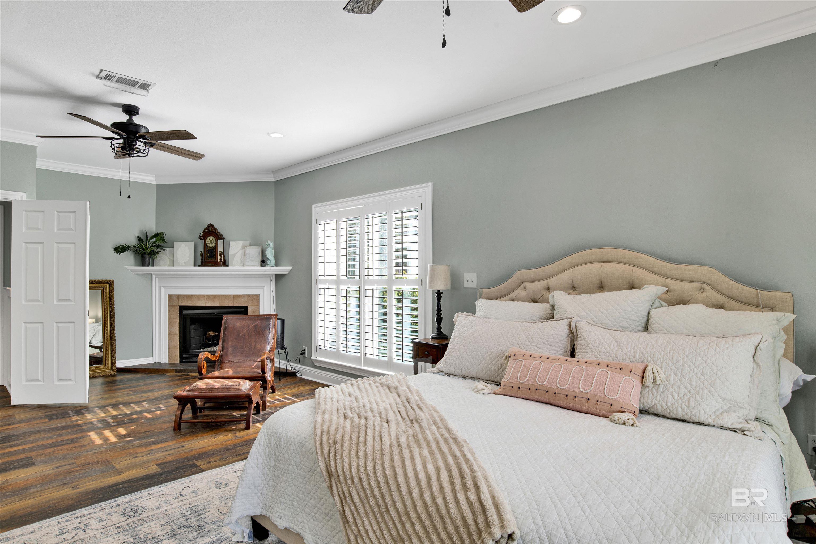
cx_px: 408
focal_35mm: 19
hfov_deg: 86.9
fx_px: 431
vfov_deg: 64.6
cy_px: 272
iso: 200
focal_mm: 19
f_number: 11
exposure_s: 1/10
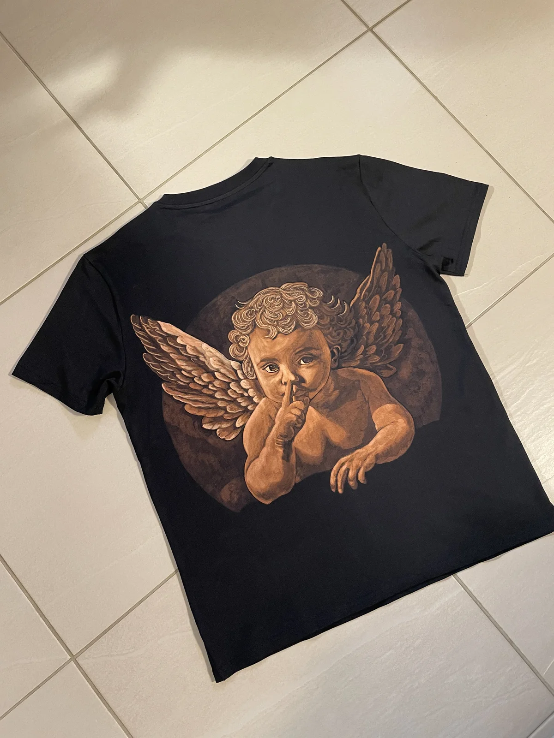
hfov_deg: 53.1
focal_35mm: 26
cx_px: 277
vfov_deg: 67.3
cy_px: 369
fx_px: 555
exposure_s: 1/50
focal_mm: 4.2
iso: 200
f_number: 1.6
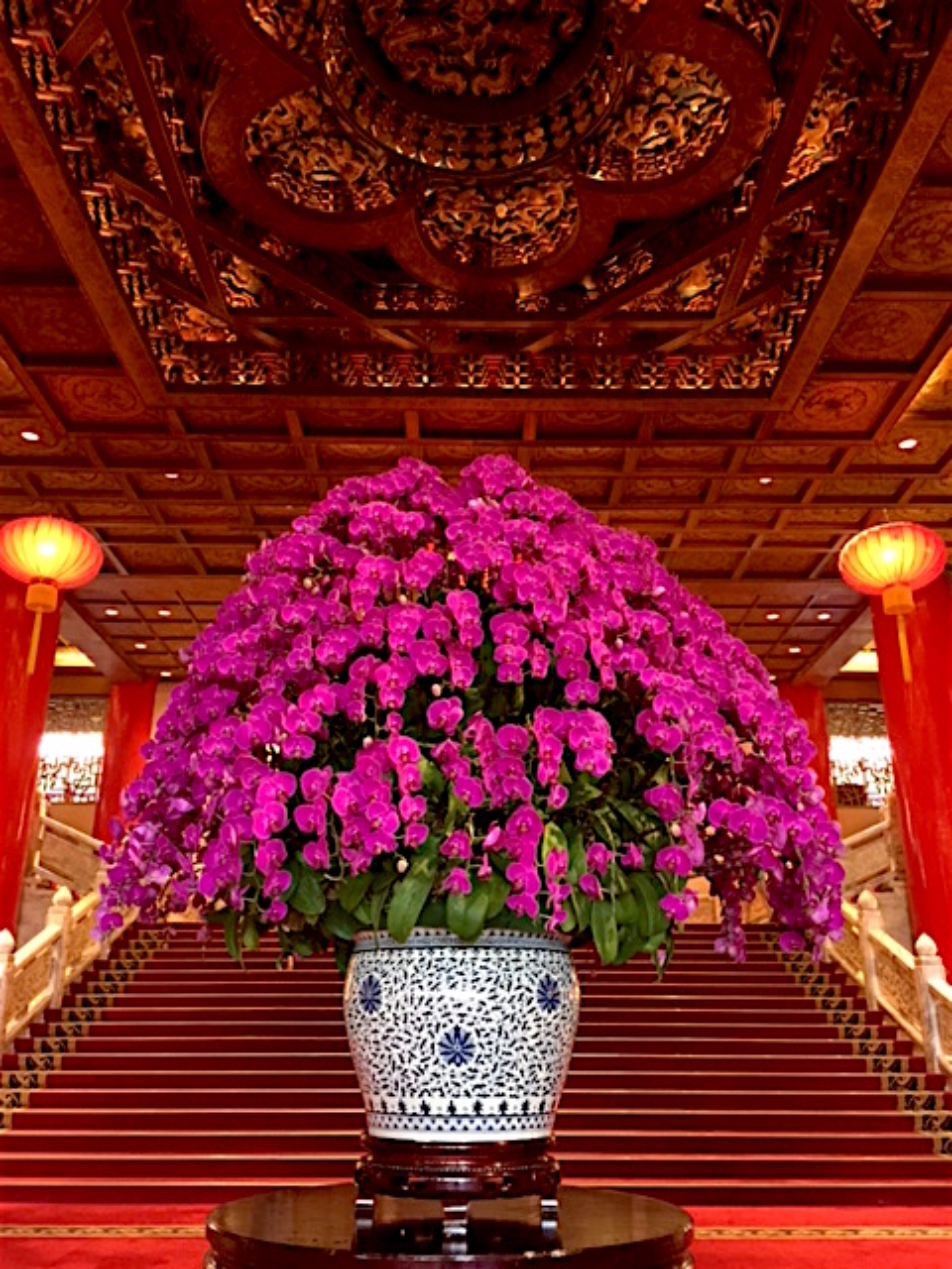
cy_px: 634
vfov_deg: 61.7
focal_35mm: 29
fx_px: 1063
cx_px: 476
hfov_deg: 48.2
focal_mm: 4.15
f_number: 2.2
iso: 250
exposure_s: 1/15
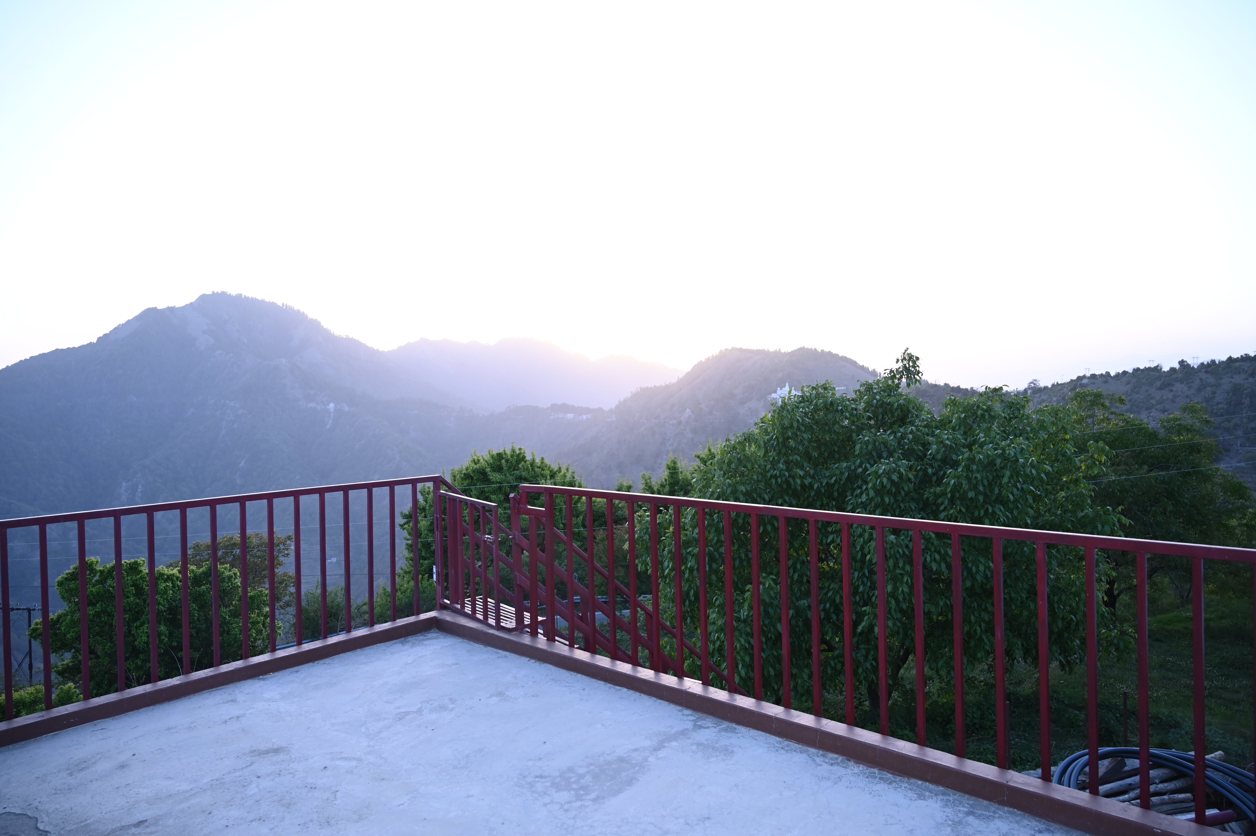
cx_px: 628
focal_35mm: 24
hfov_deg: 73.8
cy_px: 418
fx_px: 837
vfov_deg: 53.1
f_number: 4
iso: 800
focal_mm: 24
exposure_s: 1/160
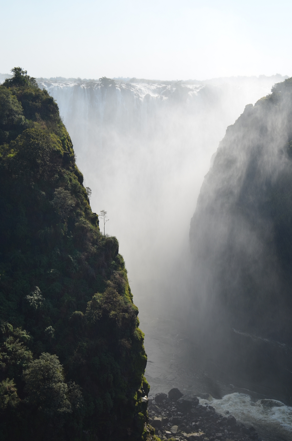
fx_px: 532
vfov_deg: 45.0
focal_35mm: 44
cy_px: 220
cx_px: 146
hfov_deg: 30.7
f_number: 8
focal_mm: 29
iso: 100
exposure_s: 1/250
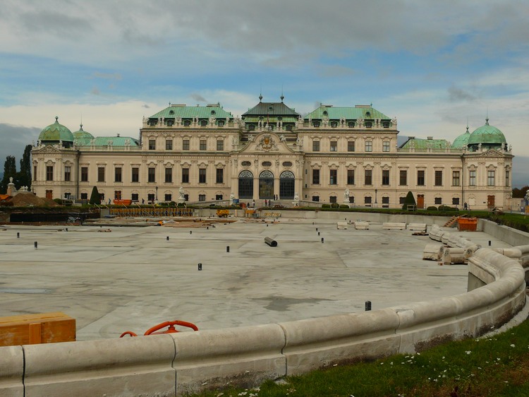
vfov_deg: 30.9
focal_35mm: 47
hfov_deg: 40.4
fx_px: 718
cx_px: 264
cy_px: 198
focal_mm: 9.9
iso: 100
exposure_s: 1/320
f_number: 5.6
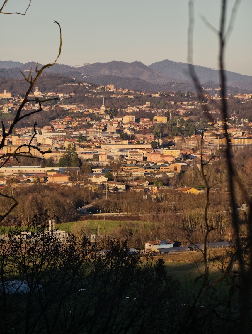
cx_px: 126
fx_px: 1936
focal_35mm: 200
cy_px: 167
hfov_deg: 7.4
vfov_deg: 9.9
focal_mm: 52.83
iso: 75
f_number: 2.67
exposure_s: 1/499
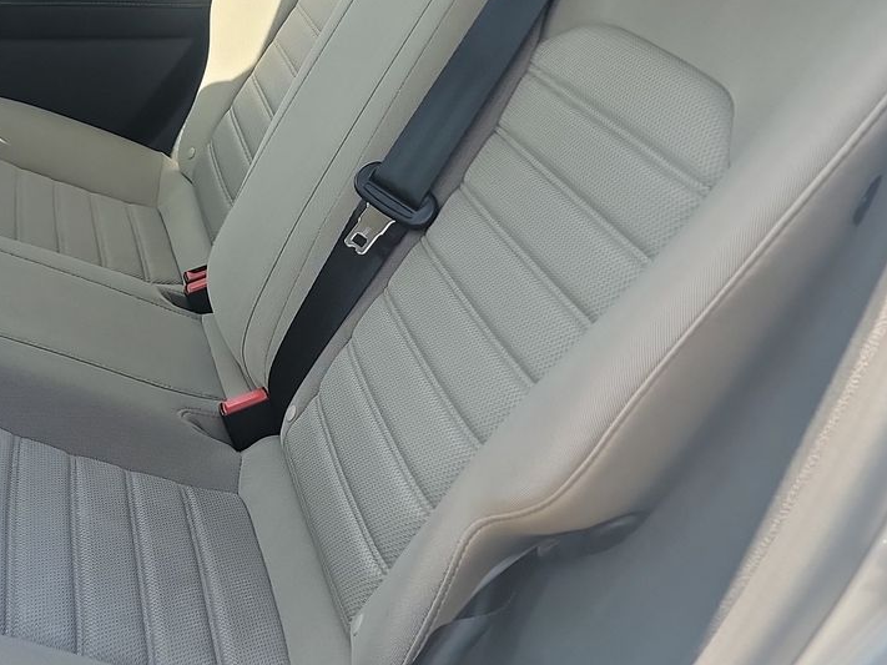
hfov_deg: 32.6
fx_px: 1383
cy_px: 237
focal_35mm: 54
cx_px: -9
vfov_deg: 26.9
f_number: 1.8
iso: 68
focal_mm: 6.7
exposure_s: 1/119
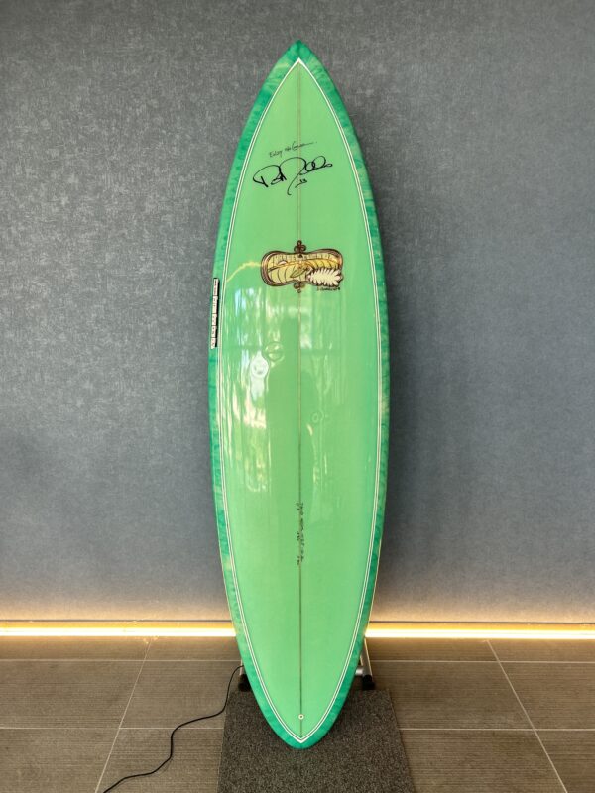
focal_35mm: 26
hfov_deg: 53.1
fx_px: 596
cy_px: 396
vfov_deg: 67.3
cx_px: 298
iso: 50
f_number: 1.5
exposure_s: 1/120
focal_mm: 5.7
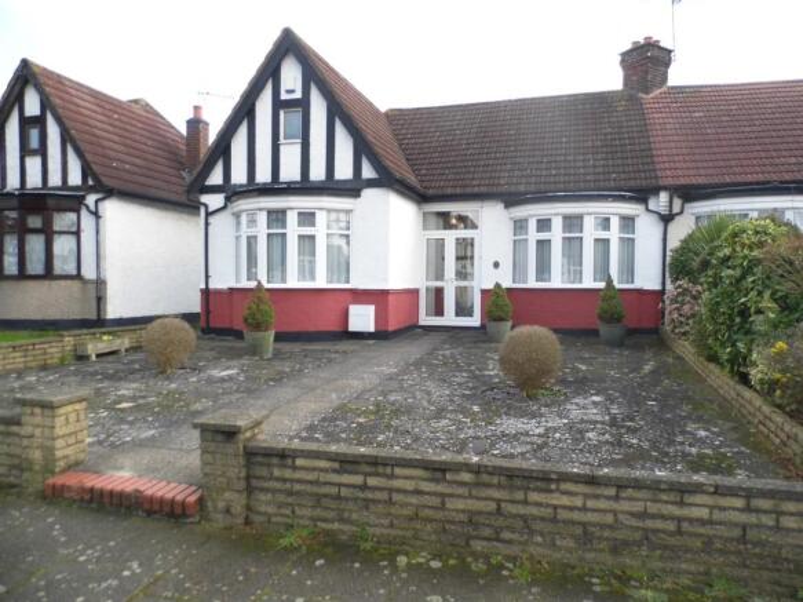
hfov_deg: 69.4
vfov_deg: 54.9
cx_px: 402
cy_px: 301
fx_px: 580
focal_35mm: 25
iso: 100
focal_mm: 4.5
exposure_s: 1/320
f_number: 3.1
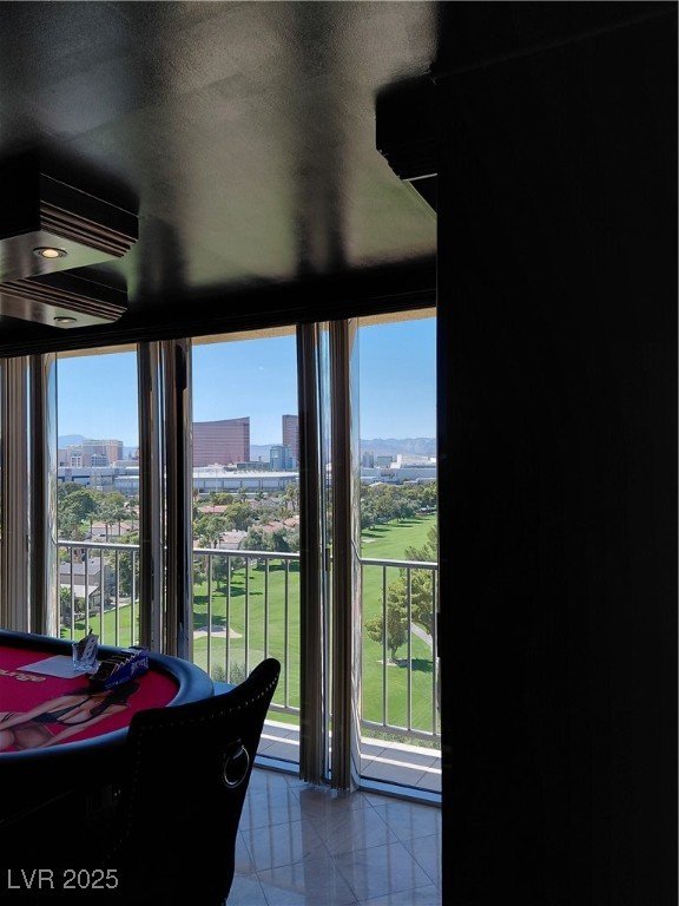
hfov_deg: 54.9
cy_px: 453
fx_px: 654
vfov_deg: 69.4
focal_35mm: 25
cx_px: 340
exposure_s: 1/451
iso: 50
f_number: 1.8
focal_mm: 4.69
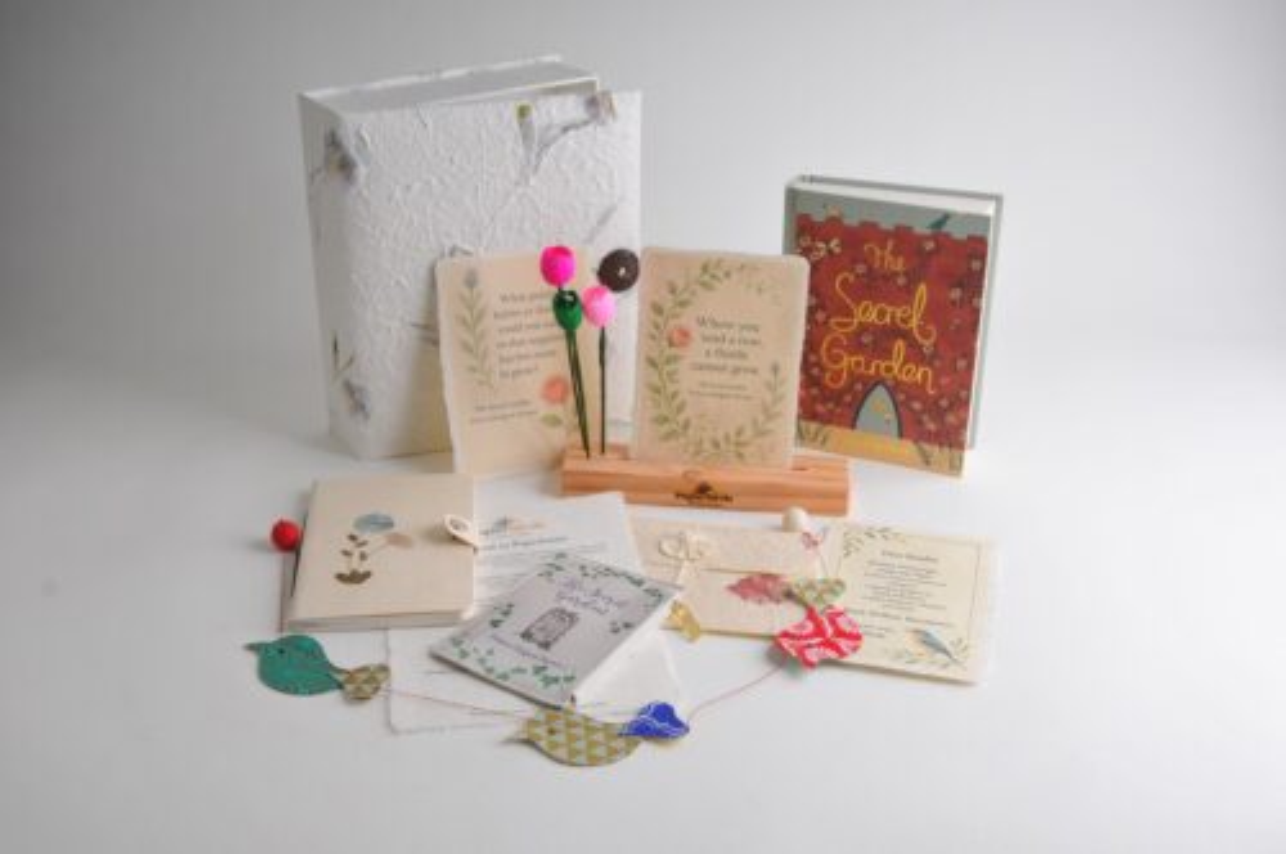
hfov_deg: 49.6
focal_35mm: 39
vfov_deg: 34.1
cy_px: 427
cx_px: 643
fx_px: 1391
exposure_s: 1/200
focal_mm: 26
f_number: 10
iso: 250
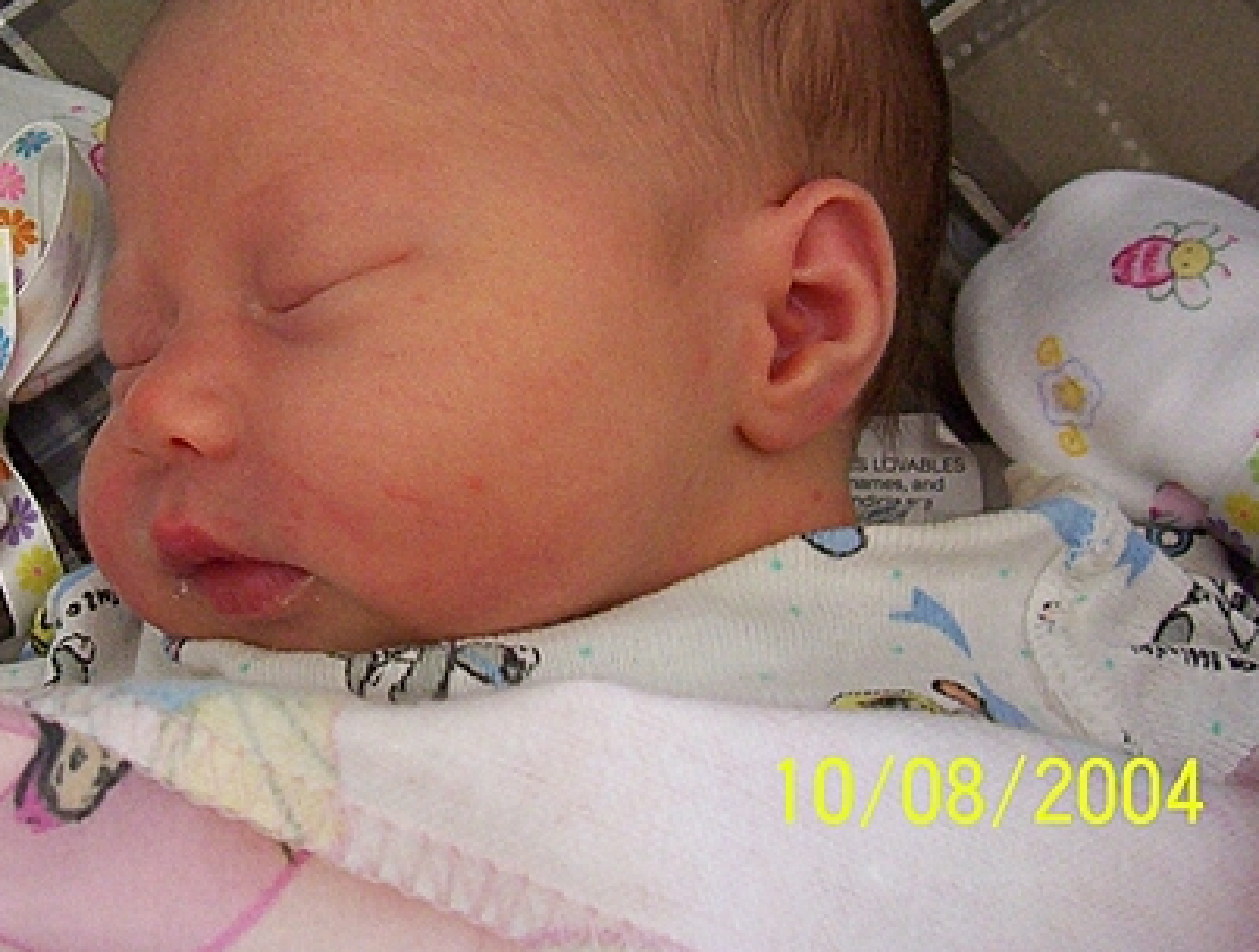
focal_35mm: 68
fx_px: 2481
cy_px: 225
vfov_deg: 21.5
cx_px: 310
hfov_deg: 28.1
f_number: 2.73
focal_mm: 5.77
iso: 200
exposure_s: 1/11.4
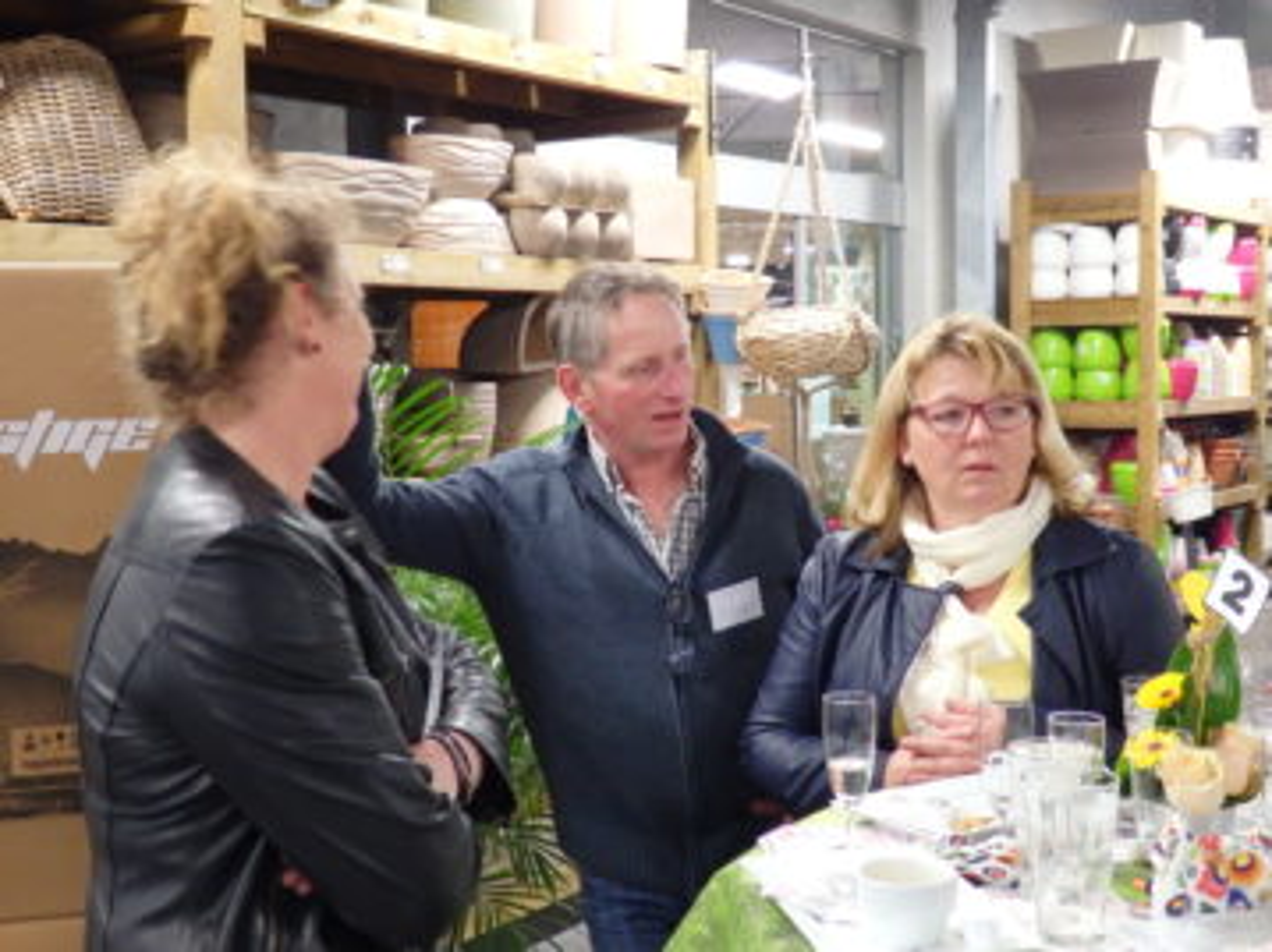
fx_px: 1653
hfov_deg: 42.1
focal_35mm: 45
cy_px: 476
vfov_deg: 32.2
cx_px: 636
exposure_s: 1/15
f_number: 3.8
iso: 1000
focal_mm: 8
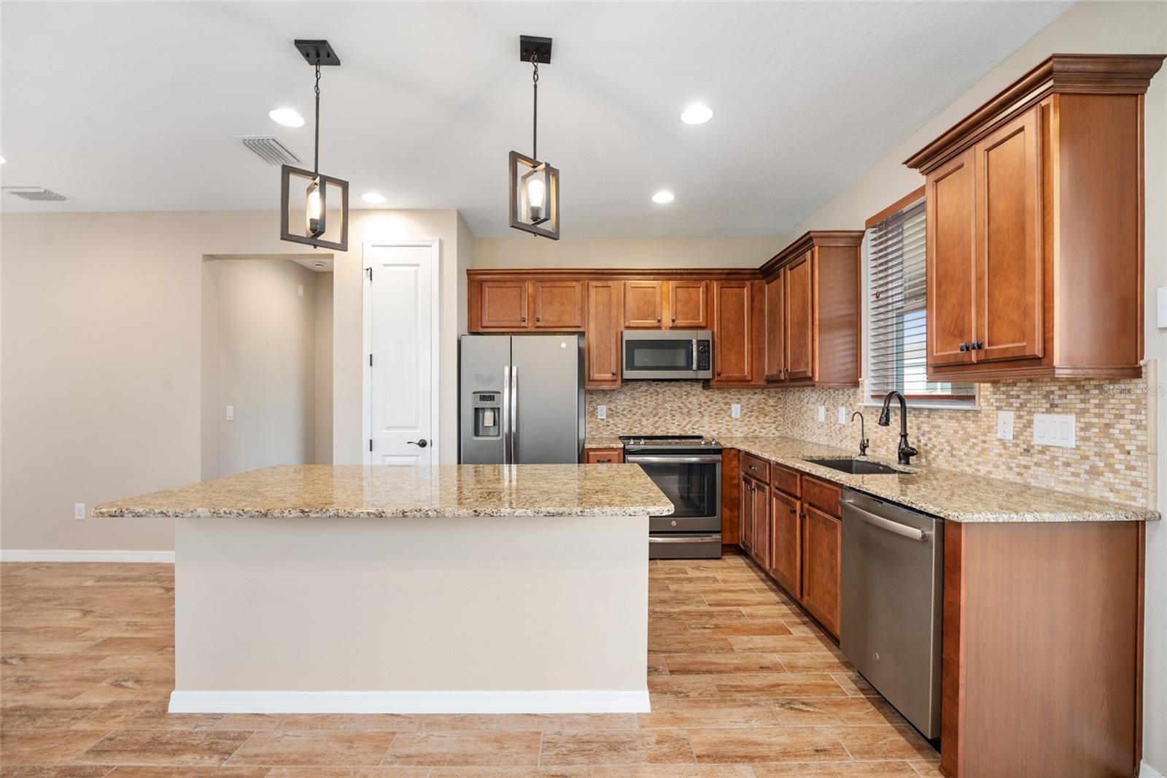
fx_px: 486
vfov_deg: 77.3
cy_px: 389
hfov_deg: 100.4
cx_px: 584
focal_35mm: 15
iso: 400
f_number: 7.1
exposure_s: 1/4
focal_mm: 15
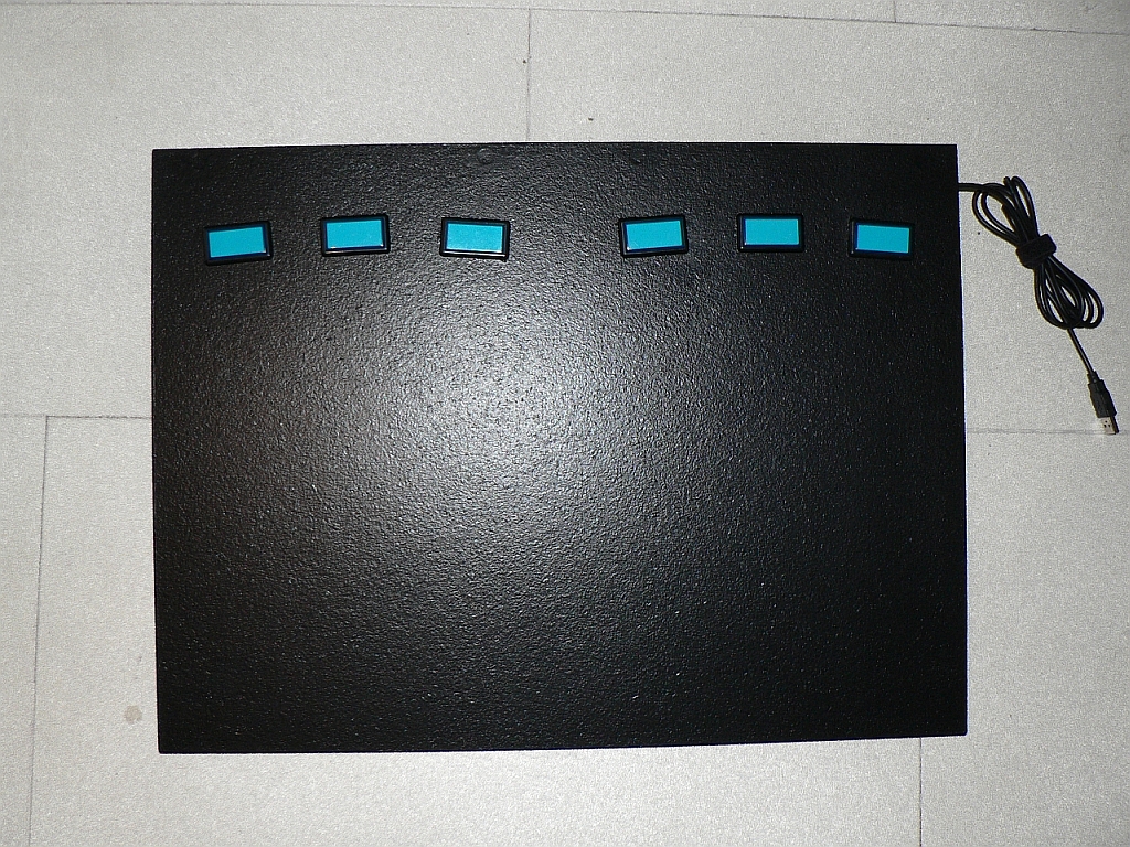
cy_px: 424
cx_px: 565
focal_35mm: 36
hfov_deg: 51.4
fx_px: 1175
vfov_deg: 39.7
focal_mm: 6
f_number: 2.8
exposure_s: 1/60
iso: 100
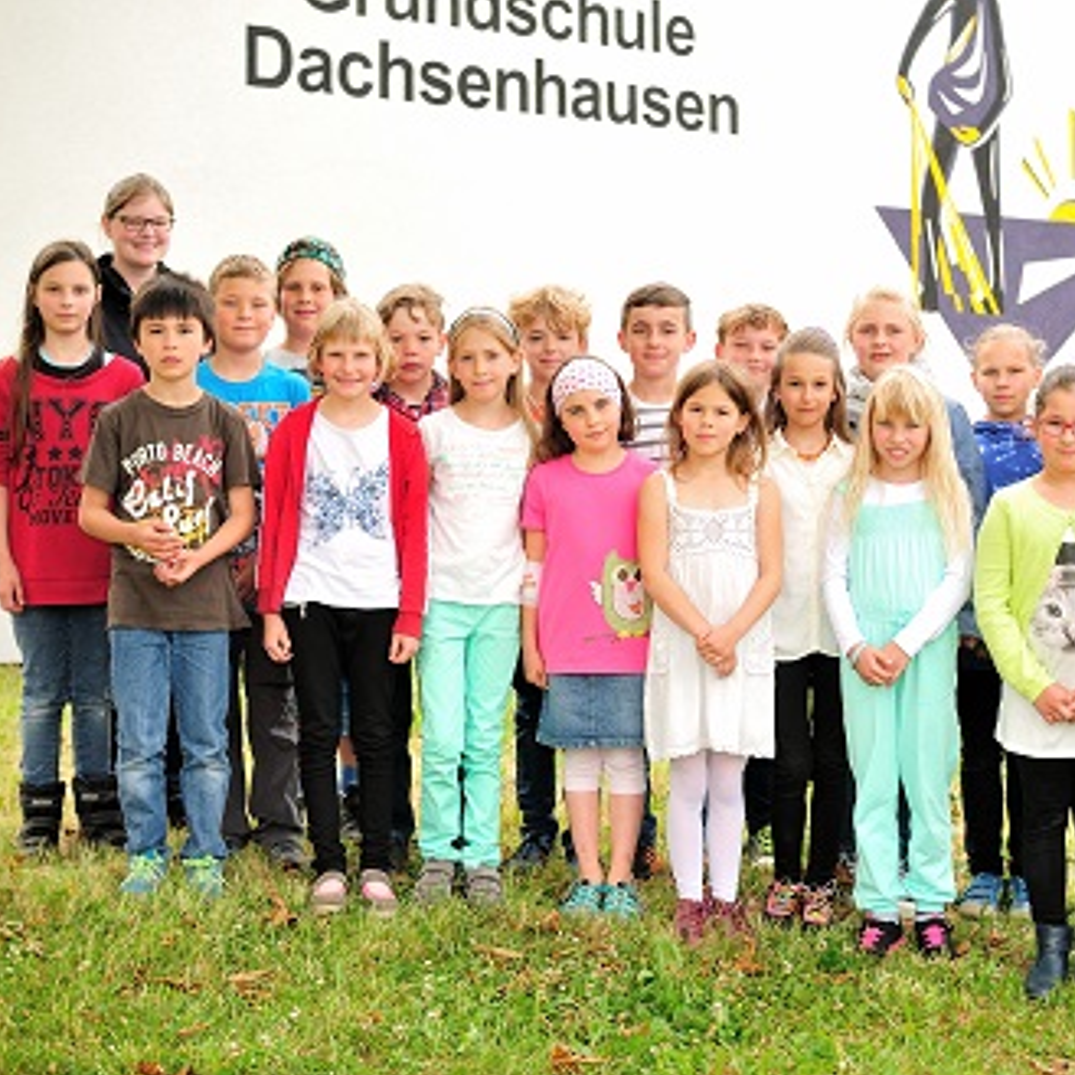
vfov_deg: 29.6
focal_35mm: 58
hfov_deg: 29.5
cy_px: 539
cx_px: 650
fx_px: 2038
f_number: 3.2
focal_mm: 30
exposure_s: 1/250
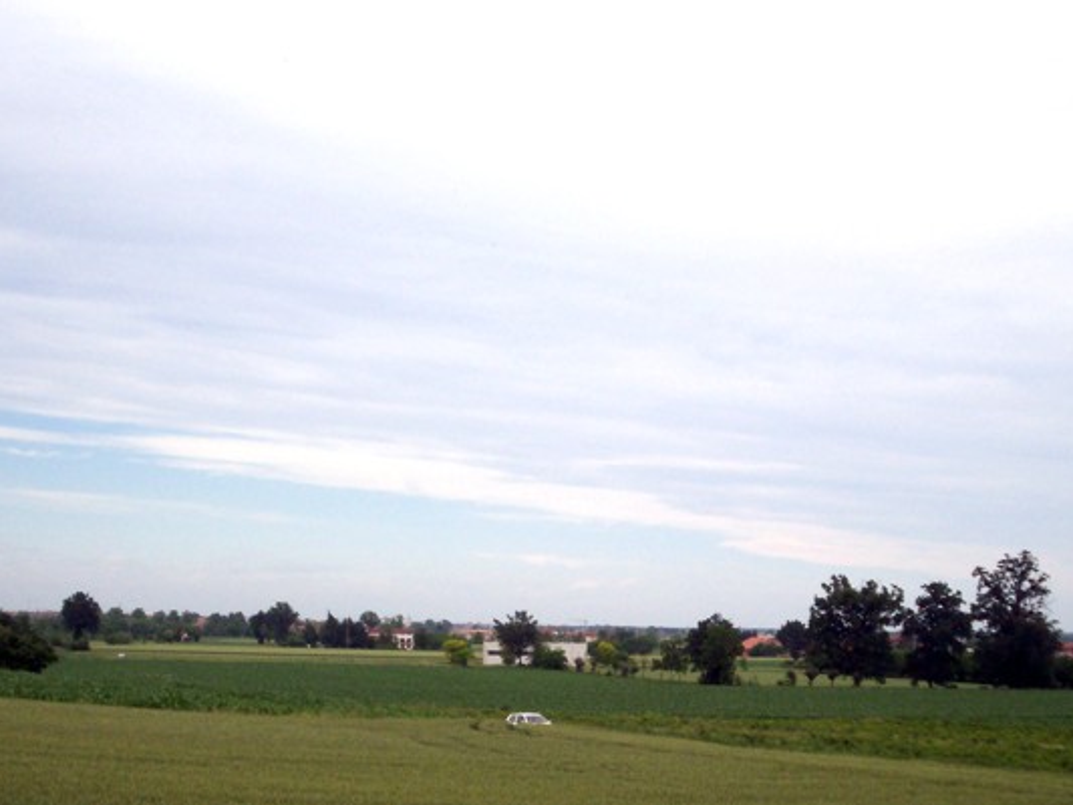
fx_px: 1674
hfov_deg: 35.5
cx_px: 596
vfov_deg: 26.9
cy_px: 537
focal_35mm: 54
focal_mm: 5.9
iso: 100
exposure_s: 1/883
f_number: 4.5
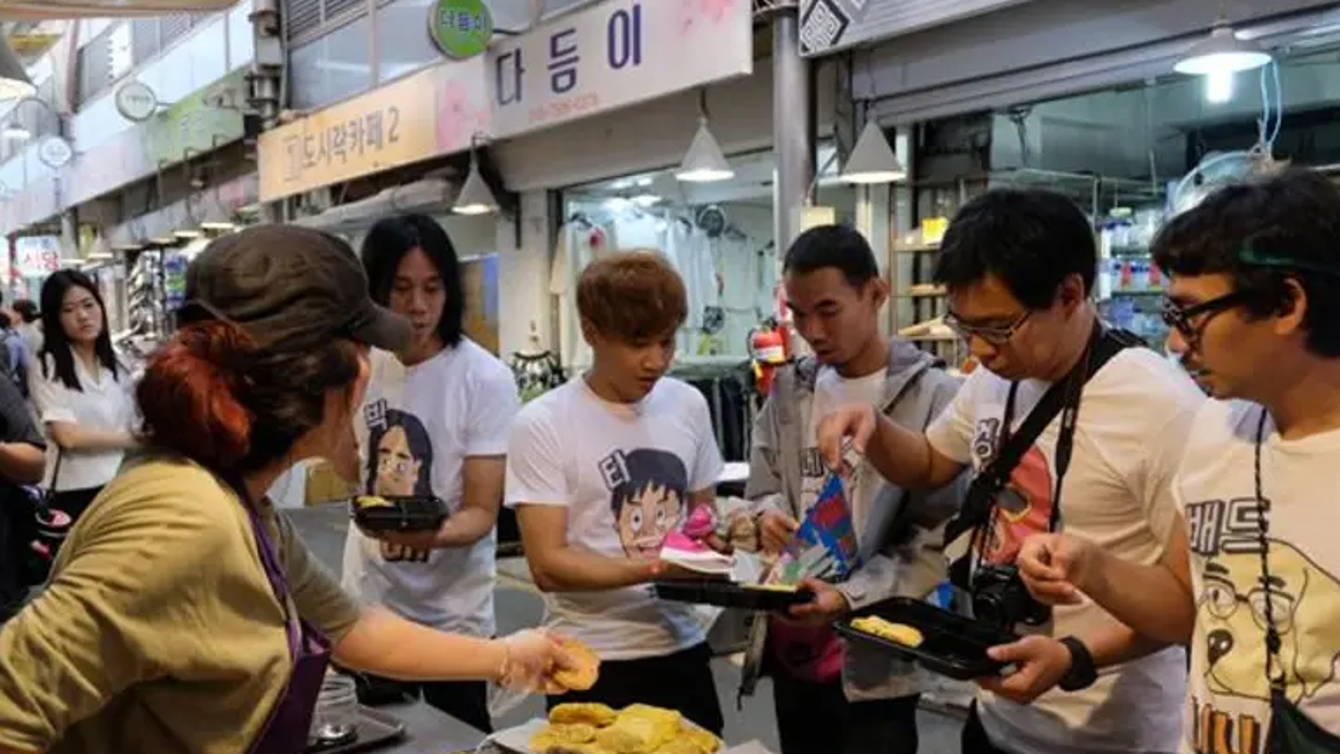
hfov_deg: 56.6
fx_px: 1244
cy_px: 418
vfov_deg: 33.7
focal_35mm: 35
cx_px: 665
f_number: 4
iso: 1600
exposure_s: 1/125
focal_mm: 22.2
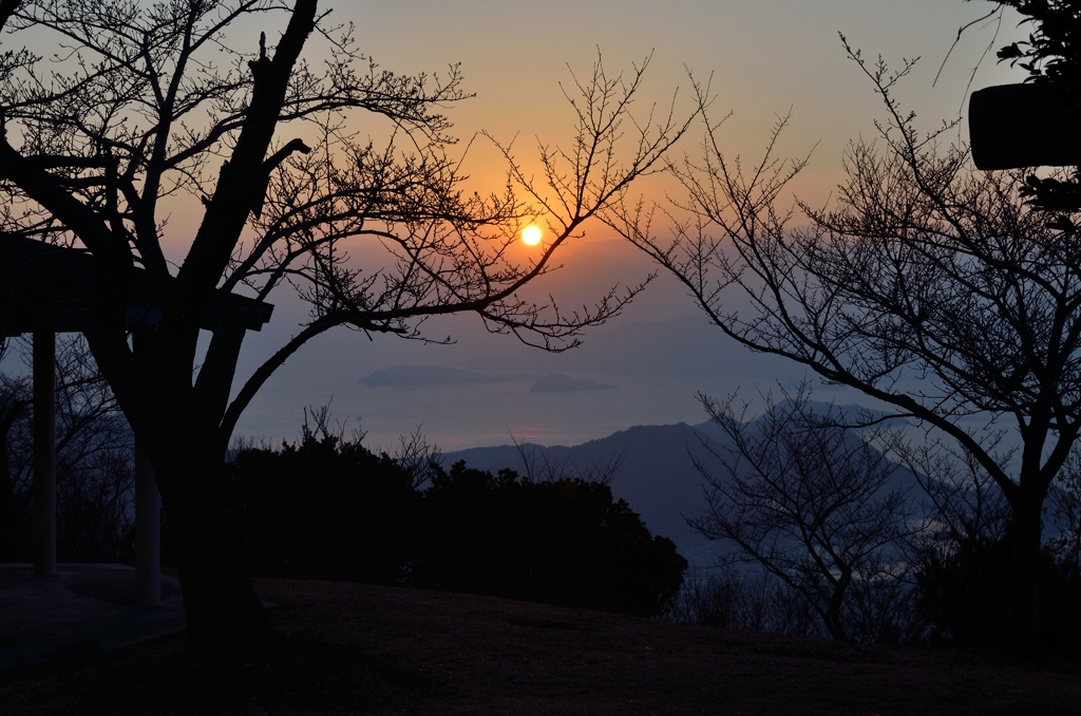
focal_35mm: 60
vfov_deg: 22.5
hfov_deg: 33.5
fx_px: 1798
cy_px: 358
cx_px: 540
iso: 100
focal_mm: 40
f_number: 9
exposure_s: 1/320
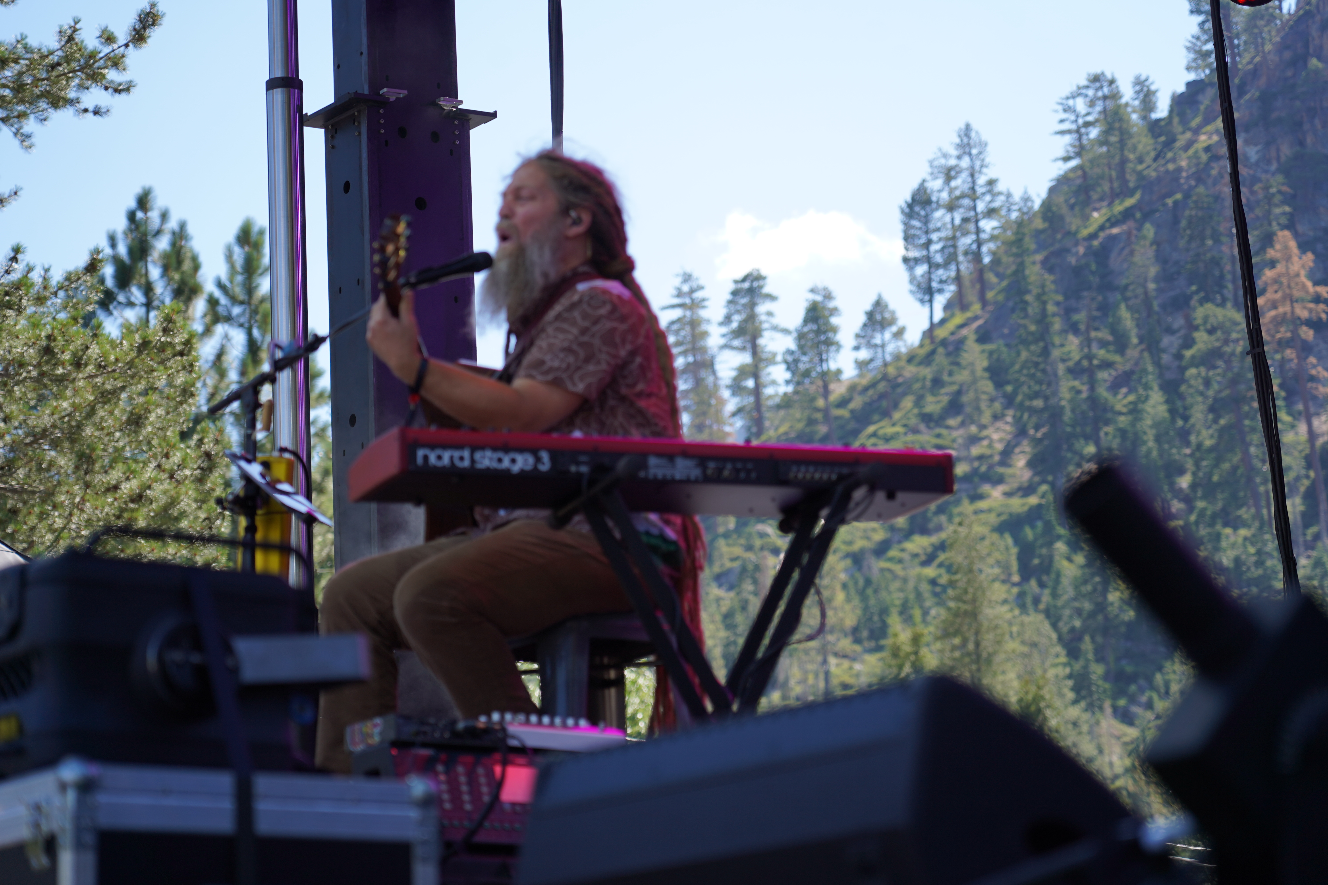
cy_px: 442
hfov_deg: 19.5
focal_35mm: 105
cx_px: 664
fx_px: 3873
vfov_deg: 13.0
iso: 100
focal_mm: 105
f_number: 4.5
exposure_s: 1/320
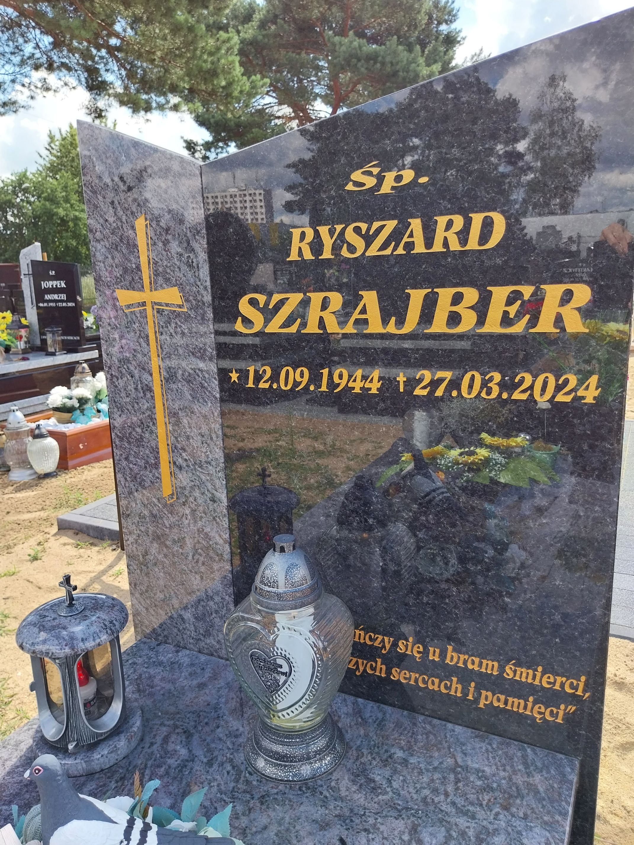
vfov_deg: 67.3
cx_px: 317
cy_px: 422
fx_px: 635
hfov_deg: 53.1
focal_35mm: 26
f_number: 1.8
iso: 25
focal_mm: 4
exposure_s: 1/178
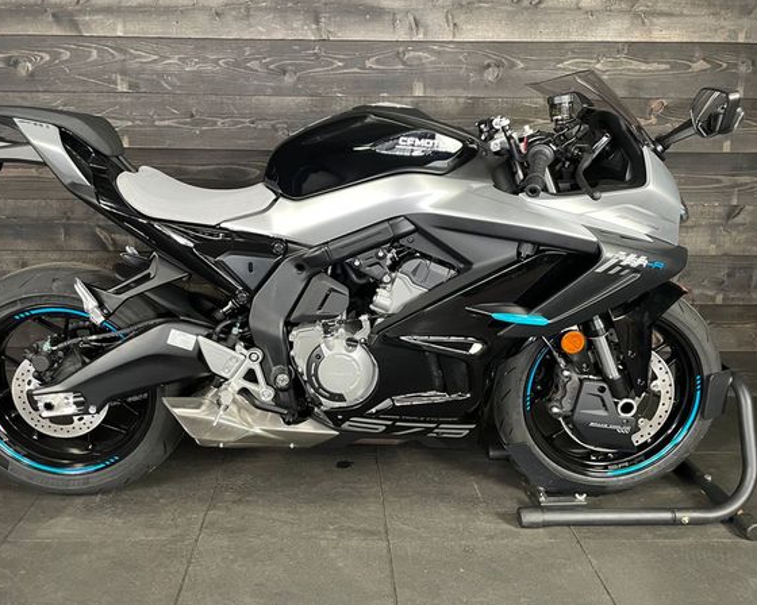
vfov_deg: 50.0
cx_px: 333
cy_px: 289
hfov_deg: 60.3
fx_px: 650
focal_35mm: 29
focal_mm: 4.2
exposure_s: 1/33
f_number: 1.6
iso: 400
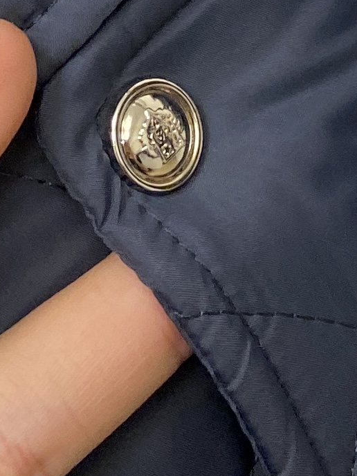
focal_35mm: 49
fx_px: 674
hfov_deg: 29.6
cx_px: 143
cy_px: 109
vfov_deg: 37.8
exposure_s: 1/121
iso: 100
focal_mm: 4.25
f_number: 1.8
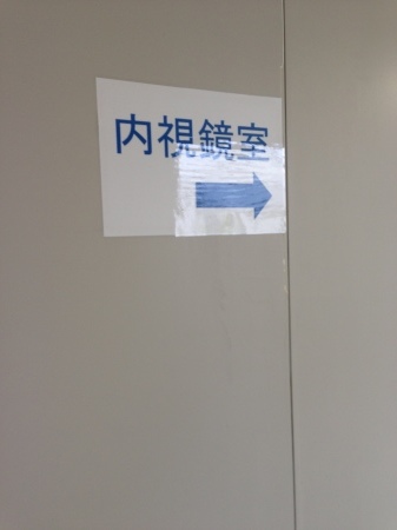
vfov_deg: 55.4
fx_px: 505
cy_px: 265
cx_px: 198
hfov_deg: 42.9
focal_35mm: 33
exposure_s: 1/40
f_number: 2.4
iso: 50
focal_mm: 4.12
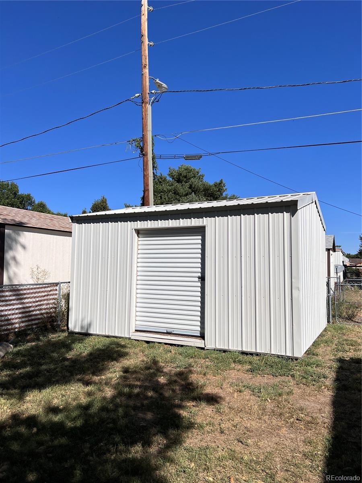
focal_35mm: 26
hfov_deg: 53.1
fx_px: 363
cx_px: 181
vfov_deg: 67.3
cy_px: 242
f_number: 1.5
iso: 50
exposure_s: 1/9434
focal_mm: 5.7
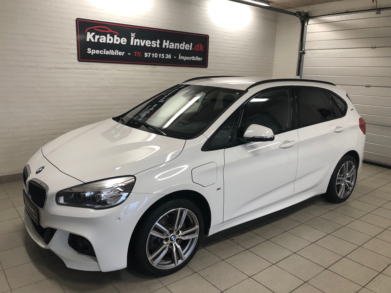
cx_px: 196
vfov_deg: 49.7
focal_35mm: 28
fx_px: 316
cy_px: 146
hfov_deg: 63.4
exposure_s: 1/33
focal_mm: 3.99
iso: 32
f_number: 1.8
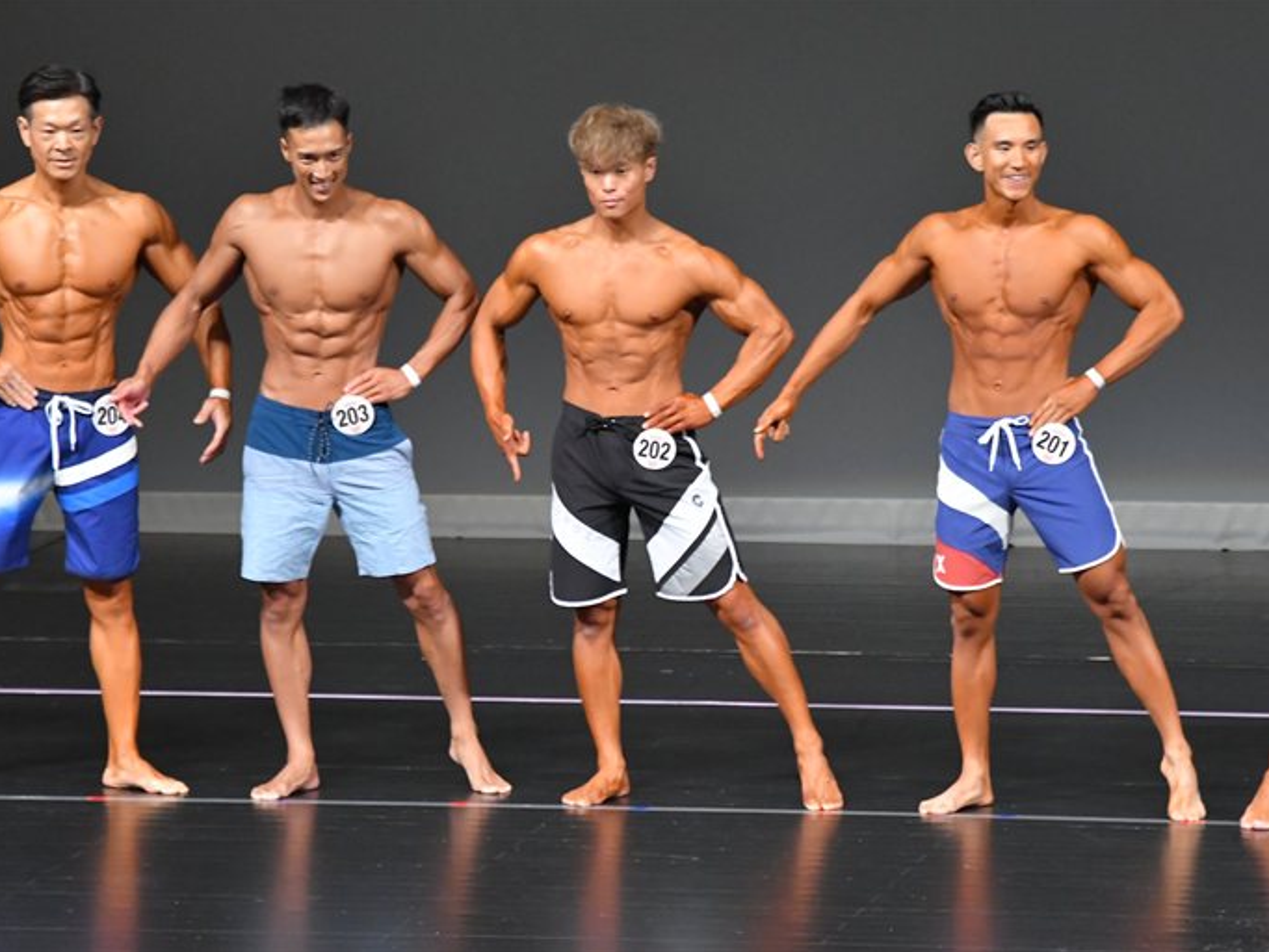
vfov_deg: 4.6
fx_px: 11994
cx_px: 681
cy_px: 475
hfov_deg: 6.1
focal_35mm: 327
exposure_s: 1/400
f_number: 5.6
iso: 5000
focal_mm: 200
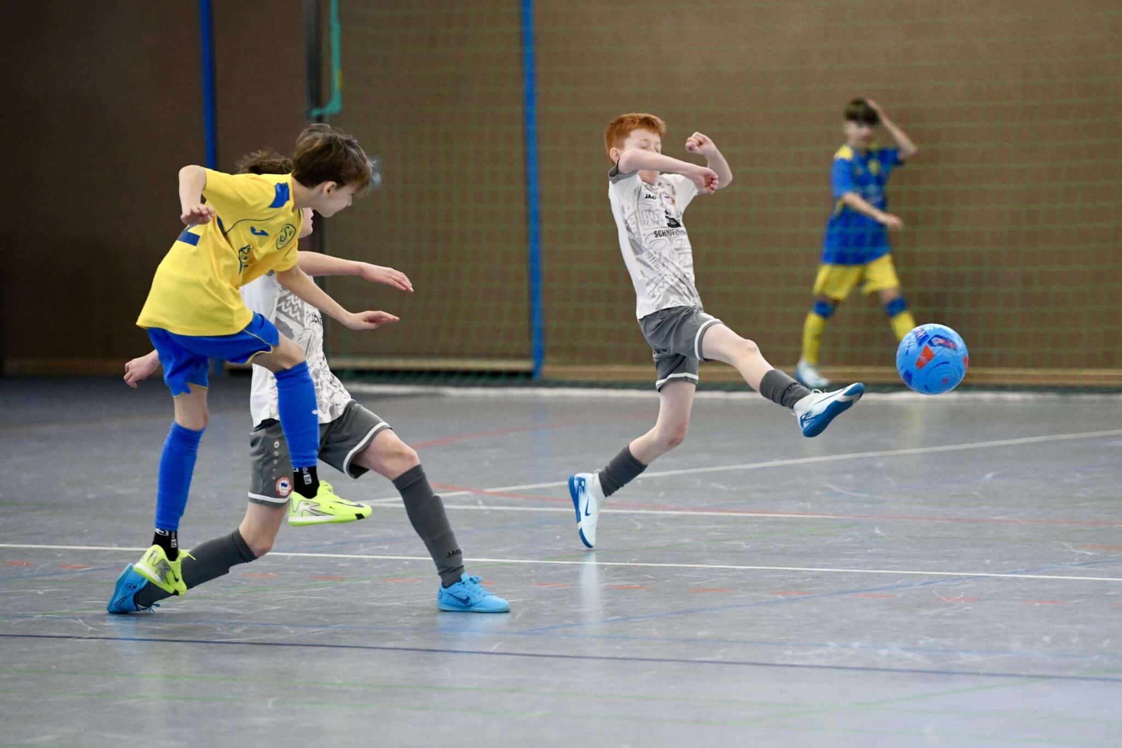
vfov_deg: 8.3
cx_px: 561
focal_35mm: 165
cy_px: 374
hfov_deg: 12.5
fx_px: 5142
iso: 8000
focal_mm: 165
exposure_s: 1/1600
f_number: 2.8
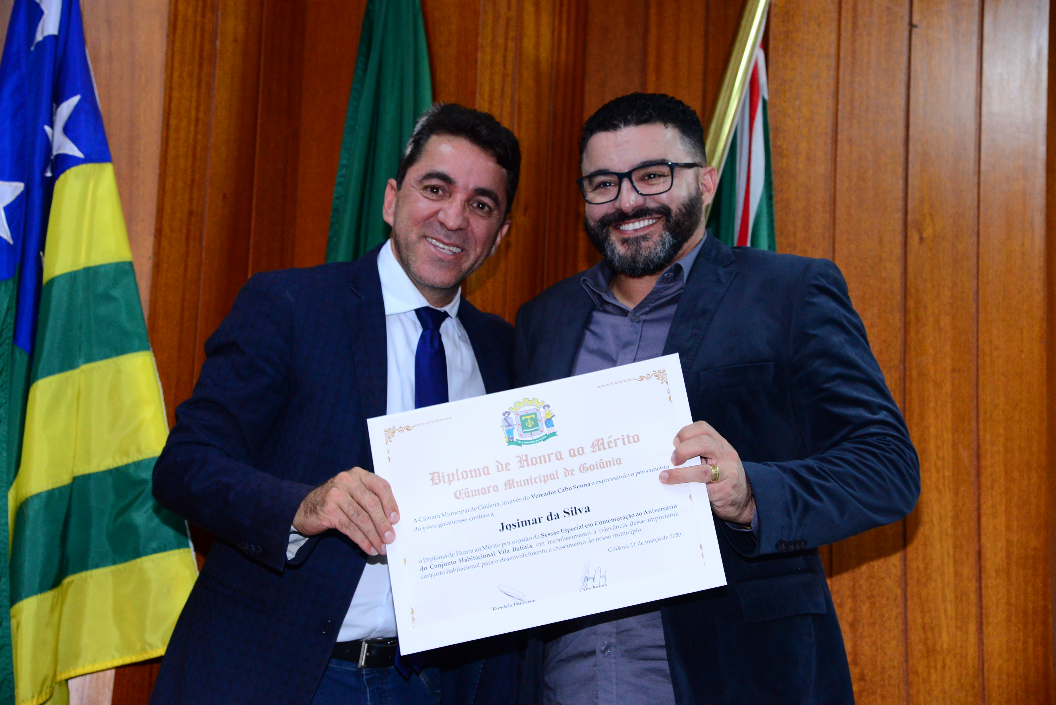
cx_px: 528
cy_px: 352
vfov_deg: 20.6
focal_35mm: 66
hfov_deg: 30.5
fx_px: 1937
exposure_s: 1/60
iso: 2500
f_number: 5
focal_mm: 66
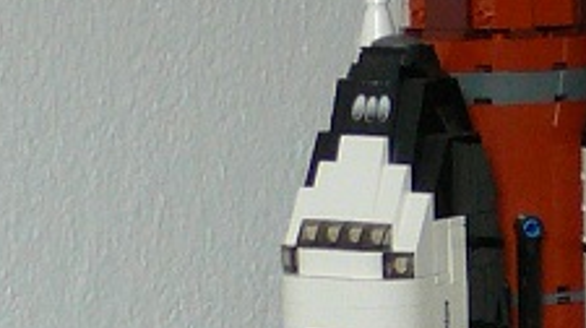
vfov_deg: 4.1
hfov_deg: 7.4
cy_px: 731
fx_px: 4548
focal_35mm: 293
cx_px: 357
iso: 200
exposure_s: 1/30
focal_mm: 8.7
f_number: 3.5
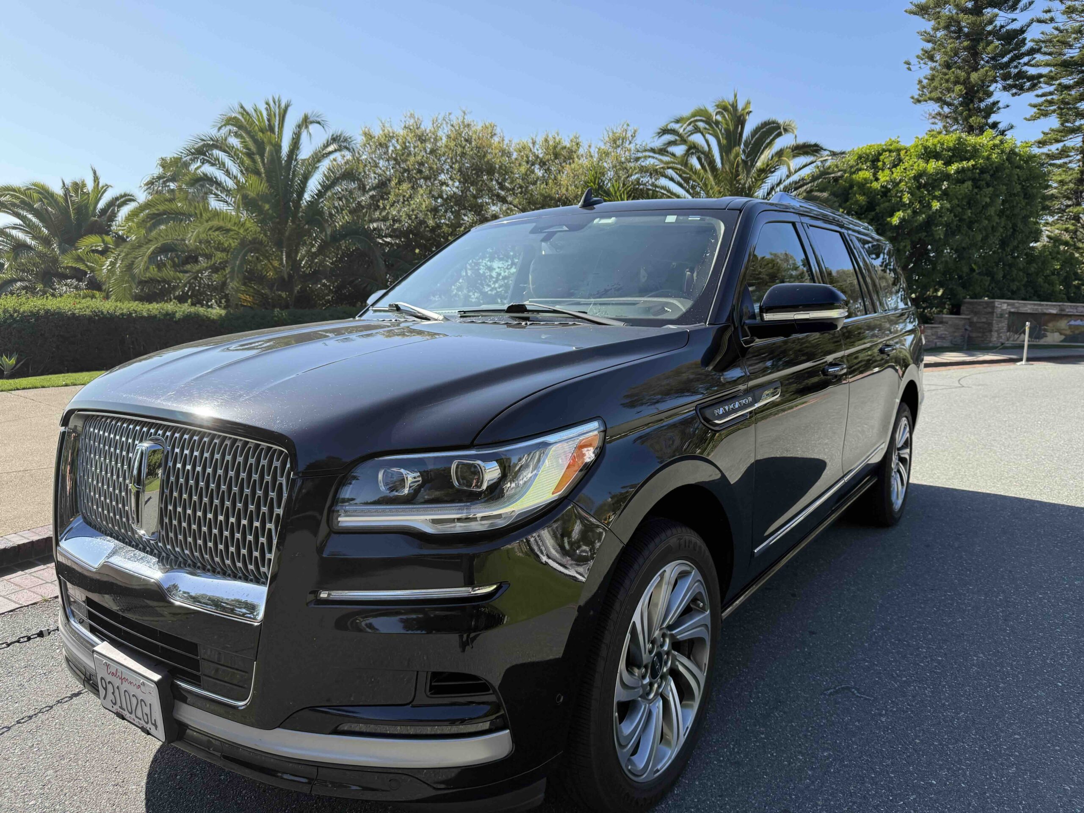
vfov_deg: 56.8
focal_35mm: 24
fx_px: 752
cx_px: 542
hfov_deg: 71.6
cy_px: 406
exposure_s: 1/2370
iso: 100
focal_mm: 6.76
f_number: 1.78
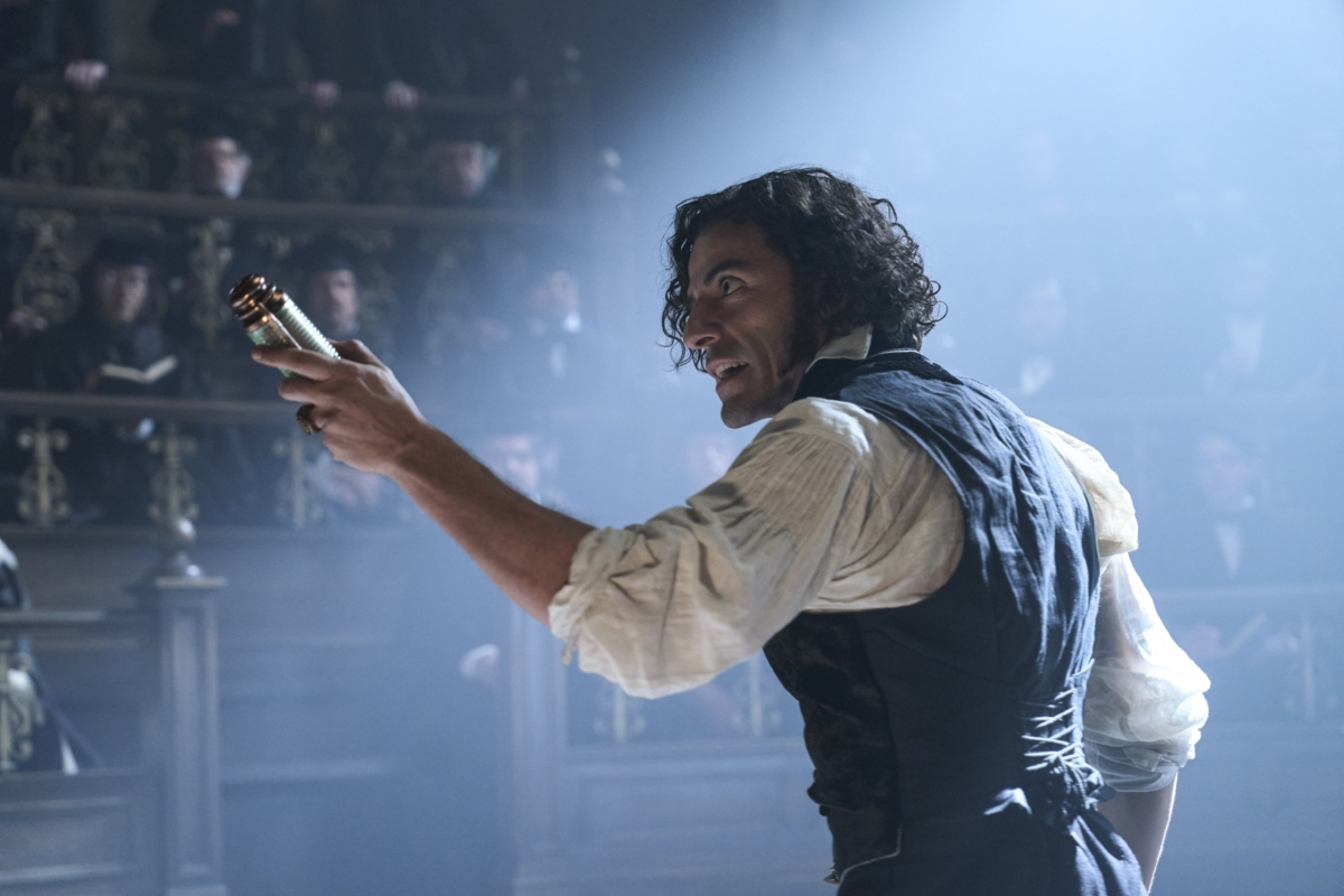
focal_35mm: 60
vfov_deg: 22.6
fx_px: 2240
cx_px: 672
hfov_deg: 33.4
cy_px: 448
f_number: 2.8
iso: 3200
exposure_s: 1/125
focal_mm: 60
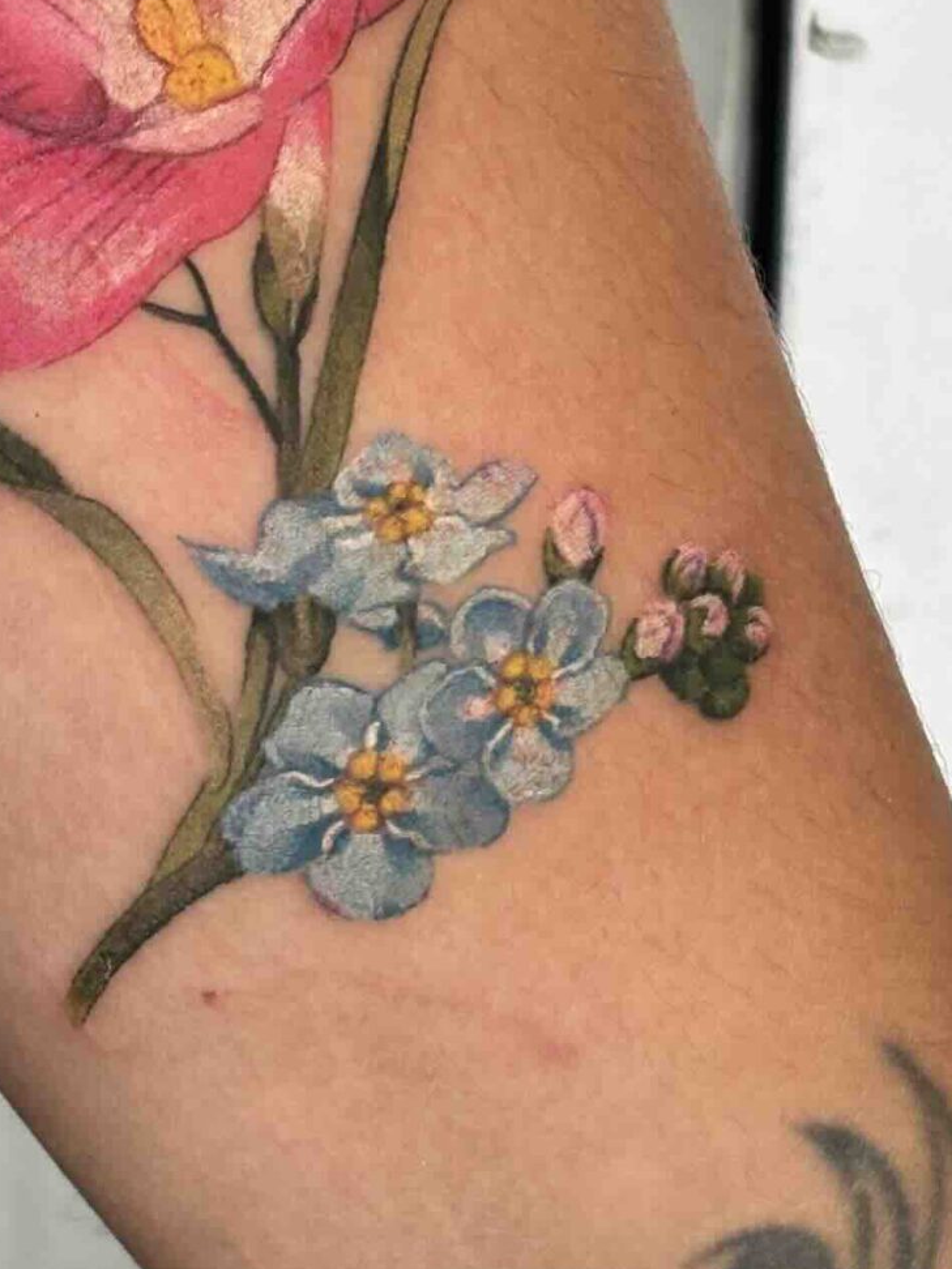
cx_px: 179
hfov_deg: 10.8
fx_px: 5024
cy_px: 564
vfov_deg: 14.4
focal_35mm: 137
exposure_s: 1/113
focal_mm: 5.96
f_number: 1.6
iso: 50
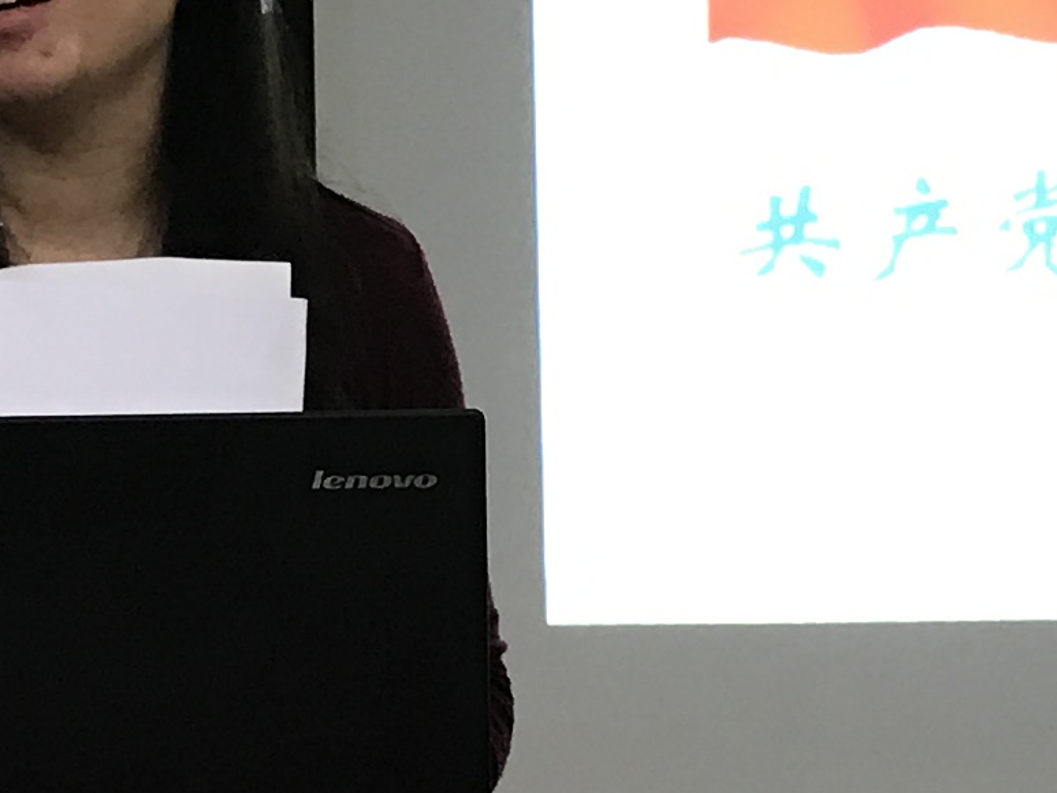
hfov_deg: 13.5
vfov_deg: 10.1
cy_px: 593
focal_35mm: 146
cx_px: 297
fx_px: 4459
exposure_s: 1/20
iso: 40
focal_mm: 3.99
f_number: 1.8
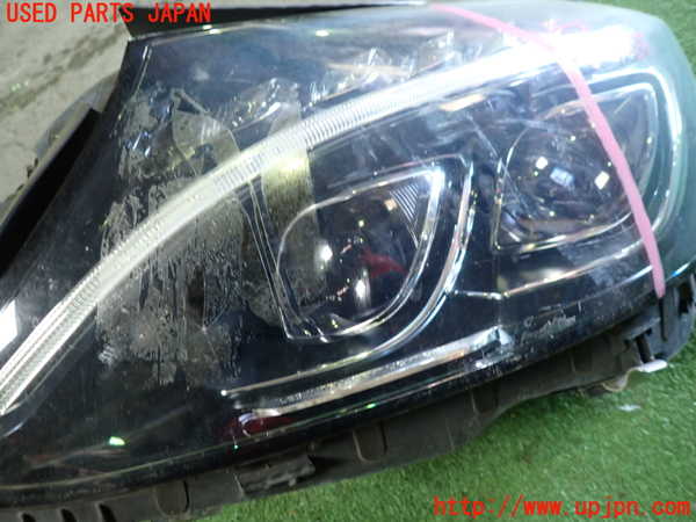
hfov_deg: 69.4
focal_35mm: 25
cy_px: 261
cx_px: 348
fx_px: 503
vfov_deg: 54.9
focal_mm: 4.5
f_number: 2
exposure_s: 1/30
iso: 320
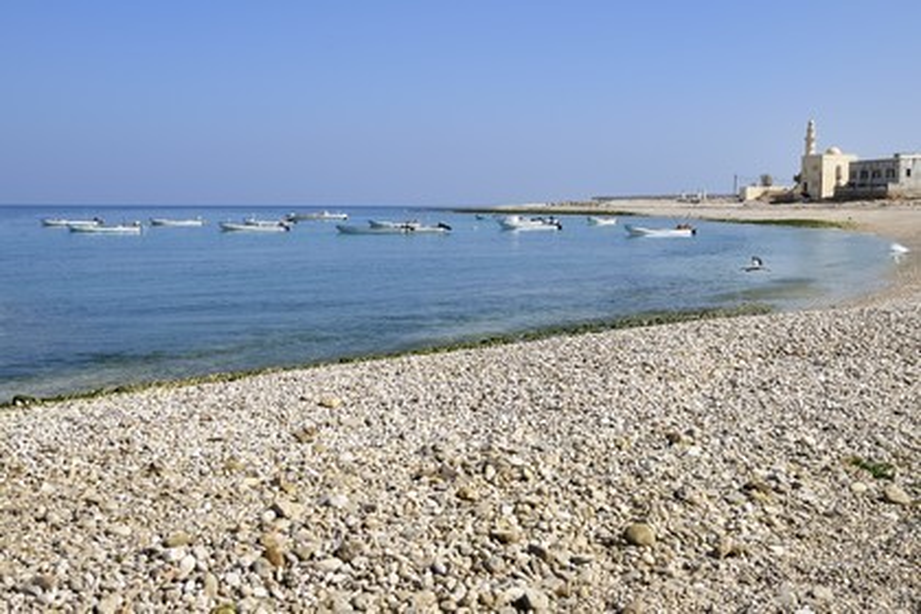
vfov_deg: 35.1
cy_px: 307
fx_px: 972
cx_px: 460
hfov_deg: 50.7
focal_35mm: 38
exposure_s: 1/800
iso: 200
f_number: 8
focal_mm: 38
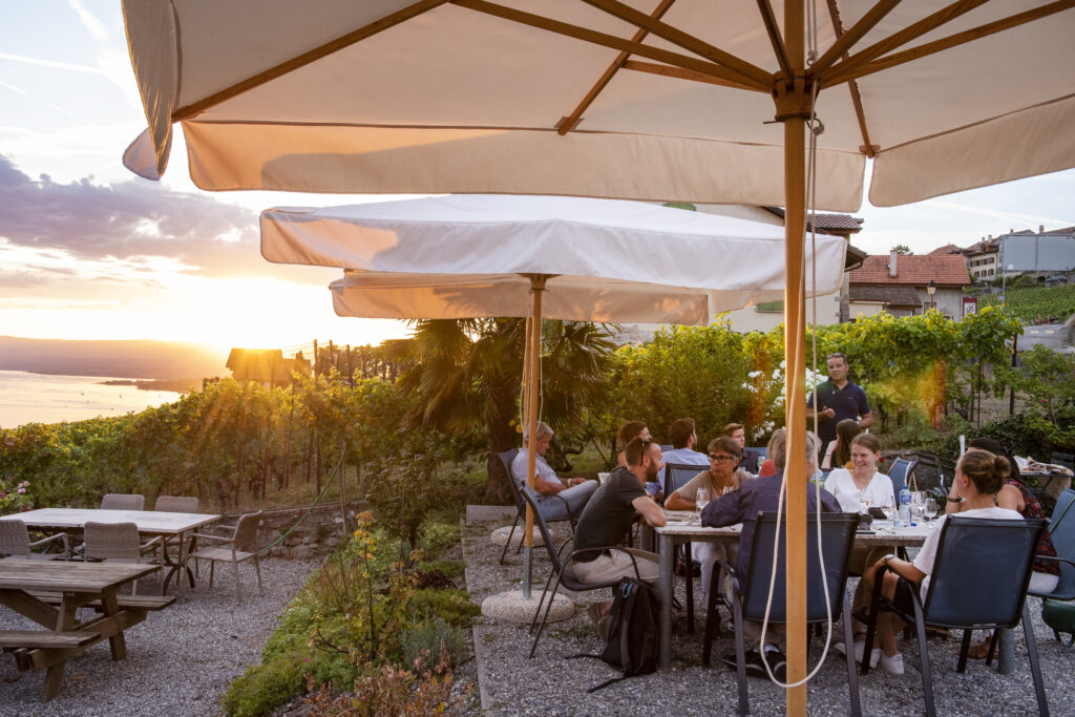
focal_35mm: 32
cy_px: 358
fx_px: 956
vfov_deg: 41.1
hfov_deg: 58.7
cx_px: 538
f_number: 10
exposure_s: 1/50
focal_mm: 32
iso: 640
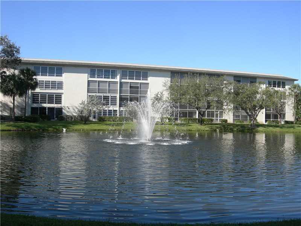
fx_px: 313
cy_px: 113
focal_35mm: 36
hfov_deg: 51.4
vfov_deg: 39.7
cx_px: 150
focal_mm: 7.5
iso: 64
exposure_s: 1/232
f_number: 6
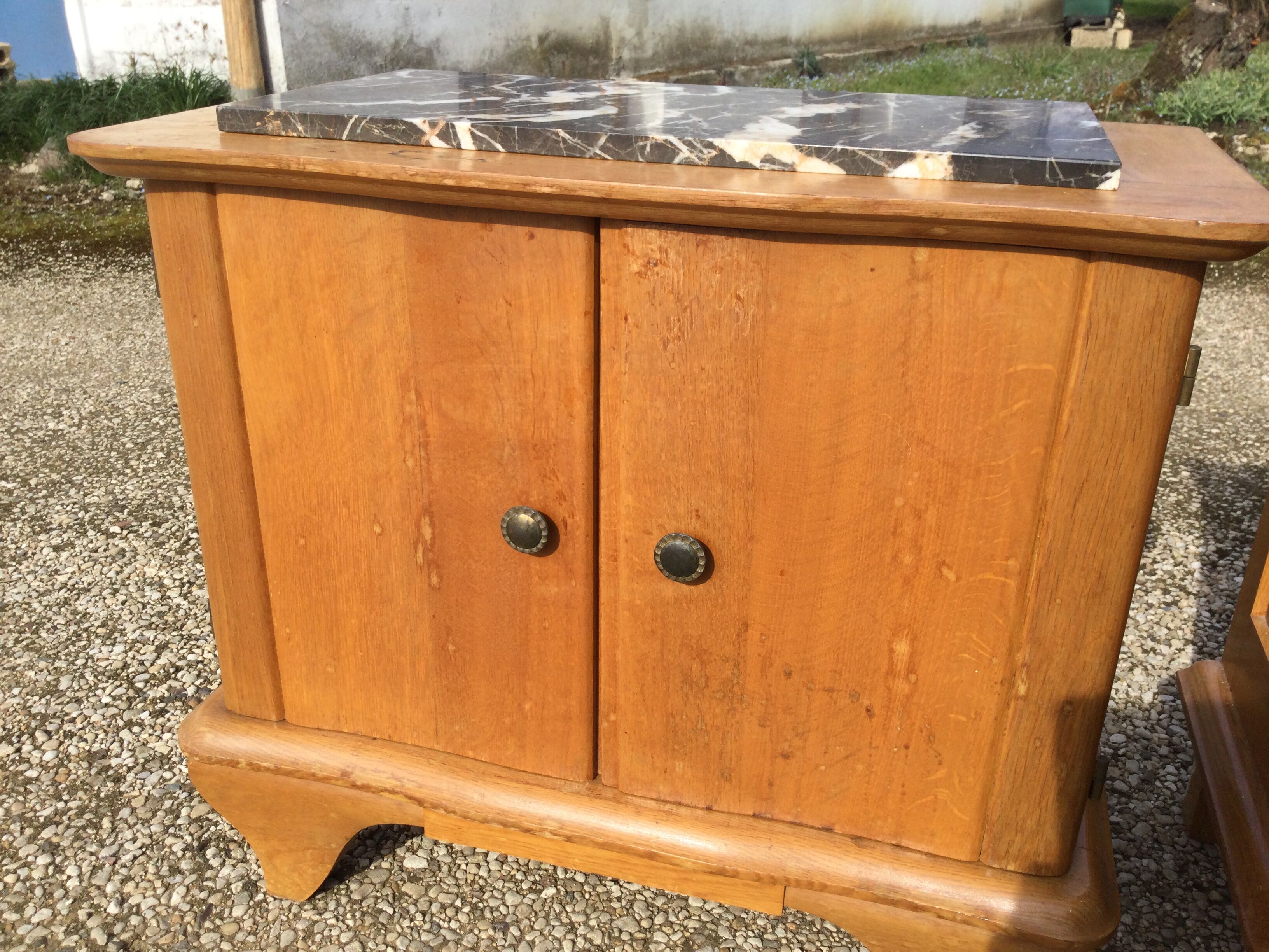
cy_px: 476
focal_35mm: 31
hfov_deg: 58.4
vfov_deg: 45.4
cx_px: 634
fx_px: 1136
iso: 25
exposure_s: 1/994
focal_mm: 3.3
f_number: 2.4
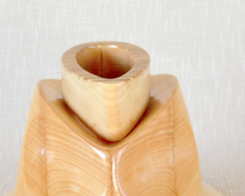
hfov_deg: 21.7
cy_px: 186
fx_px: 638
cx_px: 114
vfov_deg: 17.1
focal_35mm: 88
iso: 100
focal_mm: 26
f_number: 4.2
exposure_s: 1/25
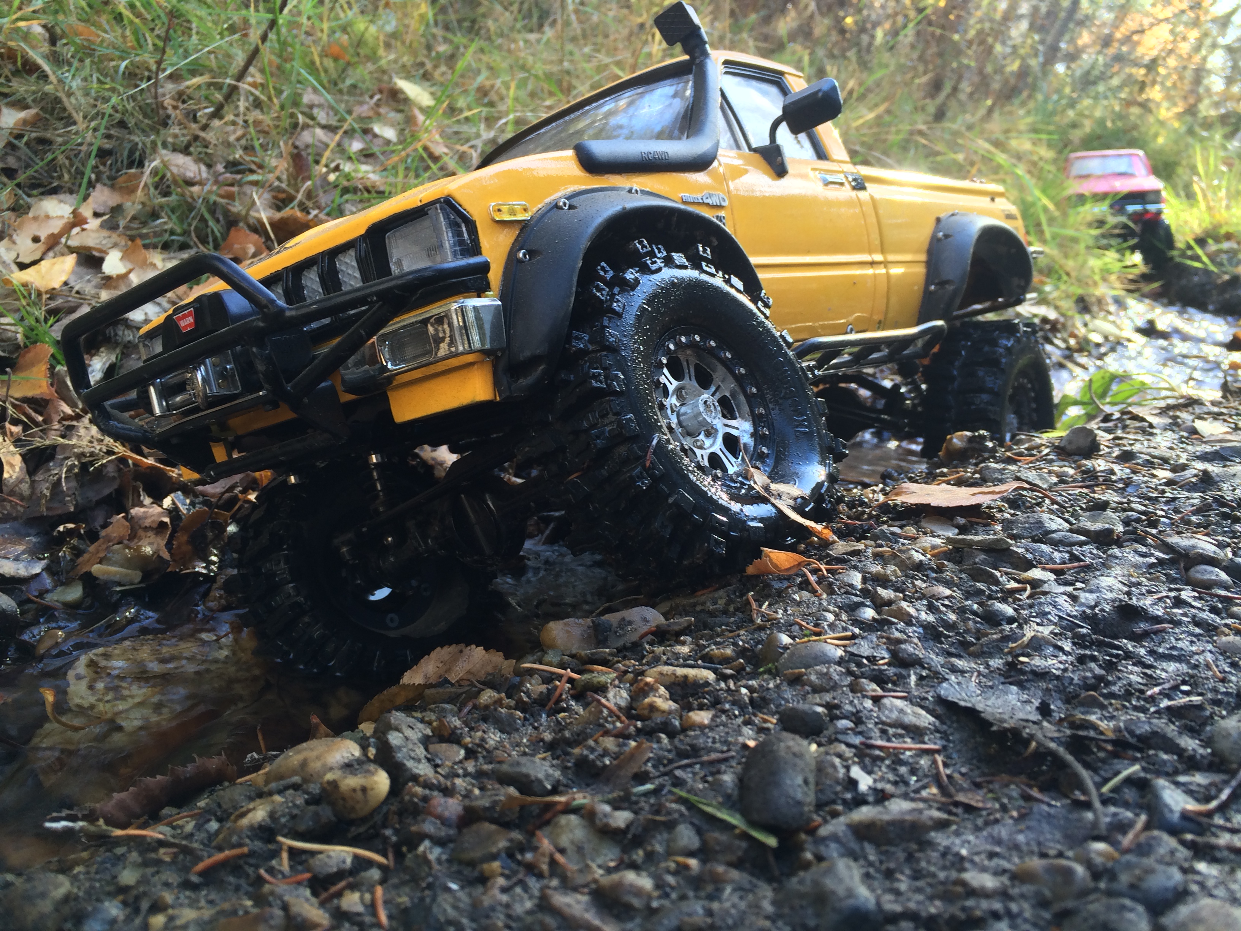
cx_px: 620
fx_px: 1076
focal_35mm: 30
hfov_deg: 60.0
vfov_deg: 46.8
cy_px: 466
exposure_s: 1/40
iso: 40
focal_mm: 4.12
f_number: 2.2
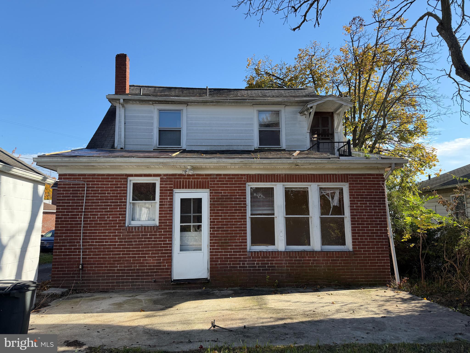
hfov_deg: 71.6
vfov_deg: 56.8
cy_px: 176
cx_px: 235
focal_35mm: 24
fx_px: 326
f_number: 1.78
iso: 100
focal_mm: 6.76
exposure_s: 1/2525
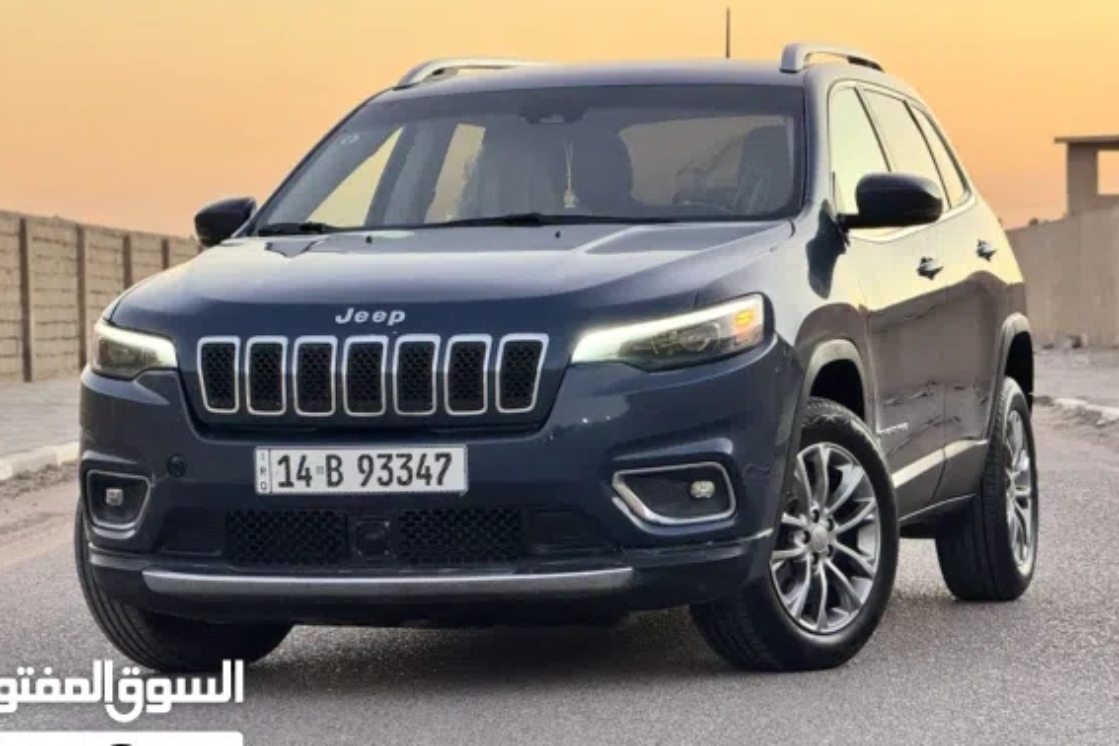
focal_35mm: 141
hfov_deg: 14.6
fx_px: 4382
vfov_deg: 9.7
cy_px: 375
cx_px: 541
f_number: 2.8
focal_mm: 15.66
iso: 250
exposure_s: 1/60
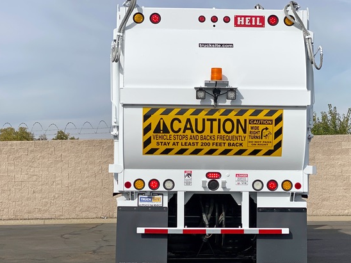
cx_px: 206
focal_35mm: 74
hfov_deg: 26.3
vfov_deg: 19.9
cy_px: 134
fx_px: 750
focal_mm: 6
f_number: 2
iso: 25
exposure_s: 1/3425
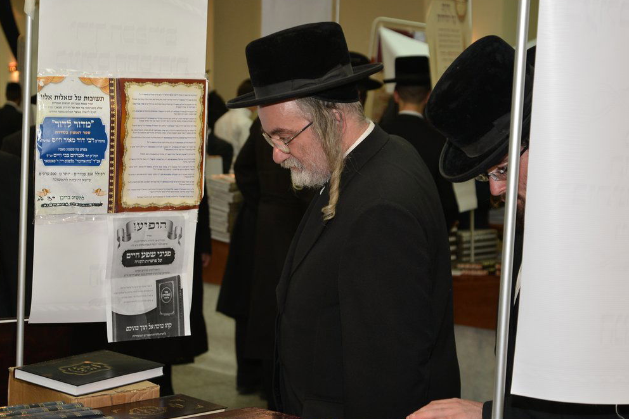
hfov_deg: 27.0
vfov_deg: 18.2
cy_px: 174
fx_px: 1310
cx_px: 280
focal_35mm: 75
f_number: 5
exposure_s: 1/125
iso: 800
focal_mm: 62
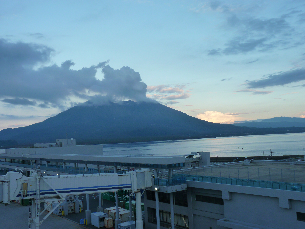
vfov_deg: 38.7
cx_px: 152
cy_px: 114
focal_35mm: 37
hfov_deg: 50.1
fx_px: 326
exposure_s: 1/125
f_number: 4
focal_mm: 6.5
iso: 125
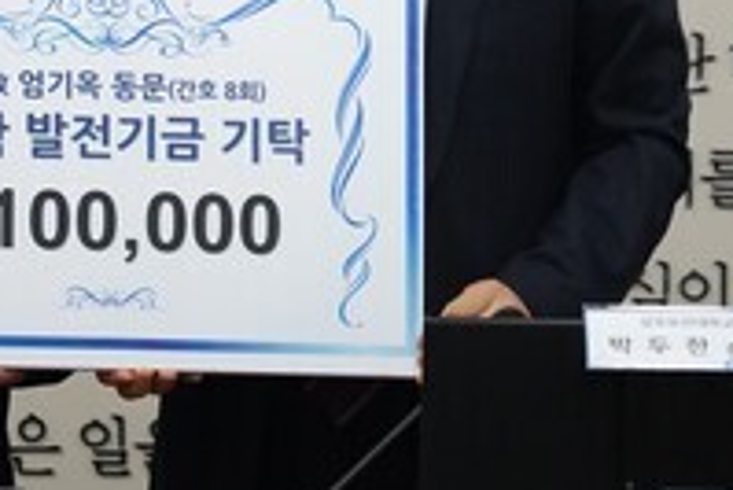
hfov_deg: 4.1
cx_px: 184
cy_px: -111
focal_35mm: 500
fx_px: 10188
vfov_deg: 2.8
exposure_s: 1/200
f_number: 6.3
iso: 6400
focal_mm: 166
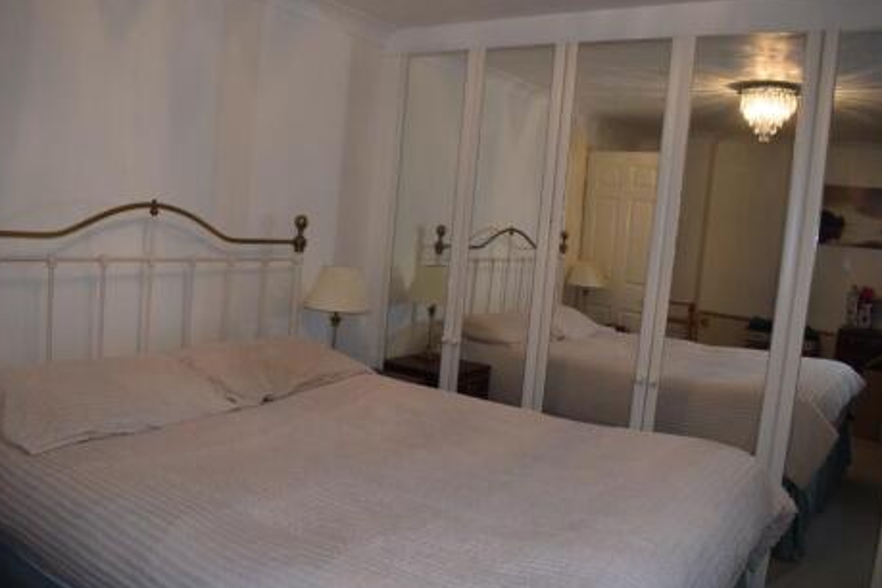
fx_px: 686
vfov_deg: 46.4
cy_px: 295
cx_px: 438
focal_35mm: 28
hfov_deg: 65.5
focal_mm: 18
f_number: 5.6
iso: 800
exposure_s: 1/125
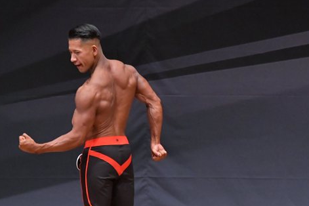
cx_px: 131
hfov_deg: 4.4
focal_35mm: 469
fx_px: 4025
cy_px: 157
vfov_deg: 2.9
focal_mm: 190
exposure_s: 1/400
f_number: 5.6
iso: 6400
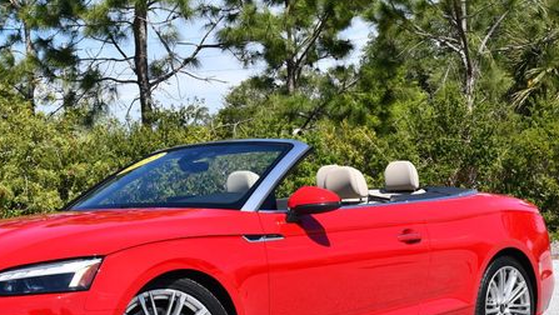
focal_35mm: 78
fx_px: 1157
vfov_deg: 15.5
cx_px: 188
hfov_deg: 27.0
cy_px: 206
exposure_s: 1/250
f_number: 8
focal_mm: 26
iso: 110
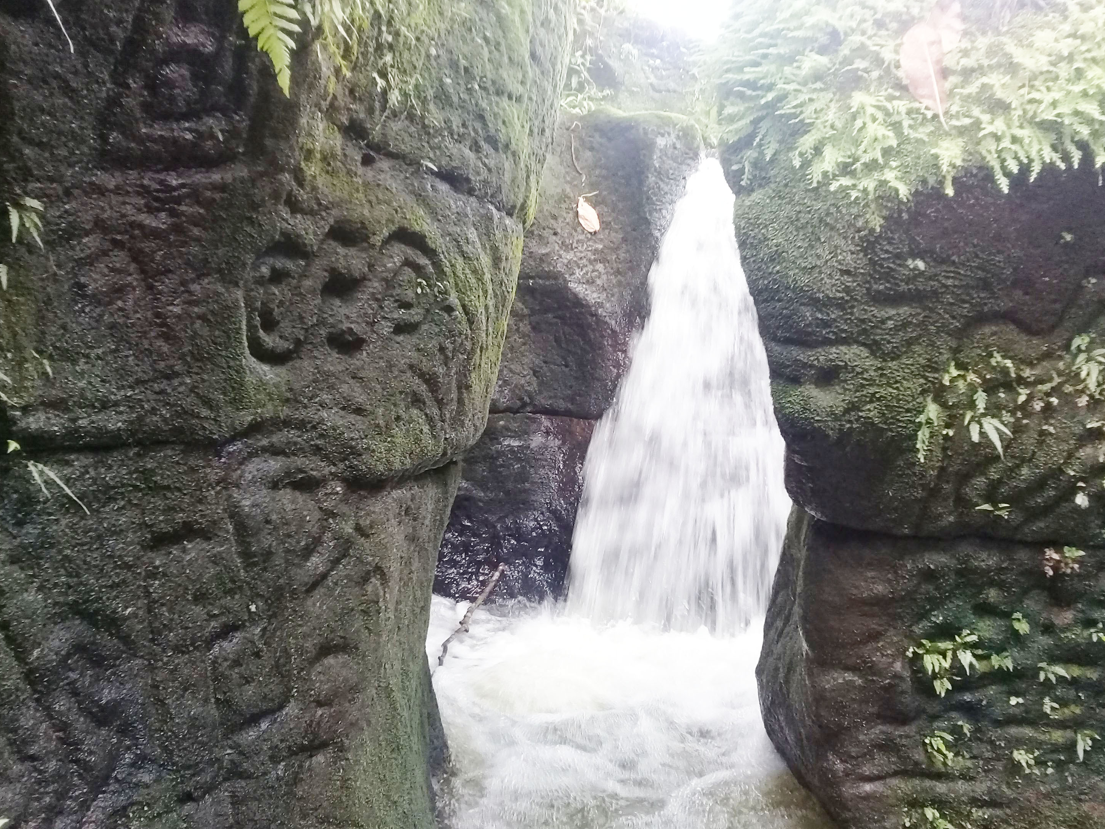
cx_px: 589
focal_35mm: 35
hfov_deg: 52.6
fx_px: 1117
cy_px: 442
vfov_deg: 40.7
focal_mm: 3.3
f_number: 2.2
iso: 125
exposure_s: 1/40
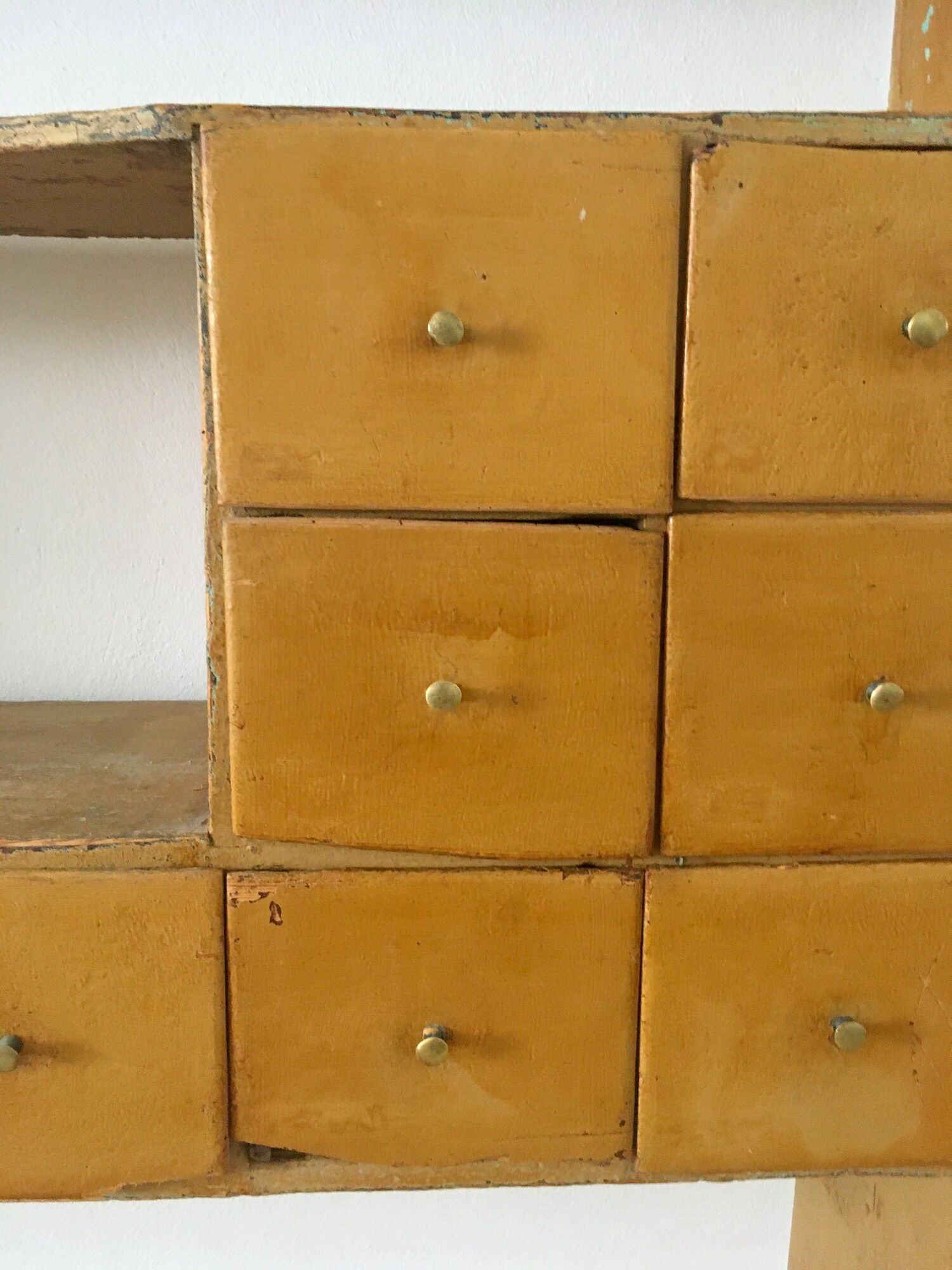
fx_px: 1063
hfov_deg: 48.2
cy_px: 635
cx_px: 476
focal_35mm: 29
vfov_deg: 61.7
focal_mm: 4.15
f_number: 2.2
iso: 200
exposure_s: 1/25
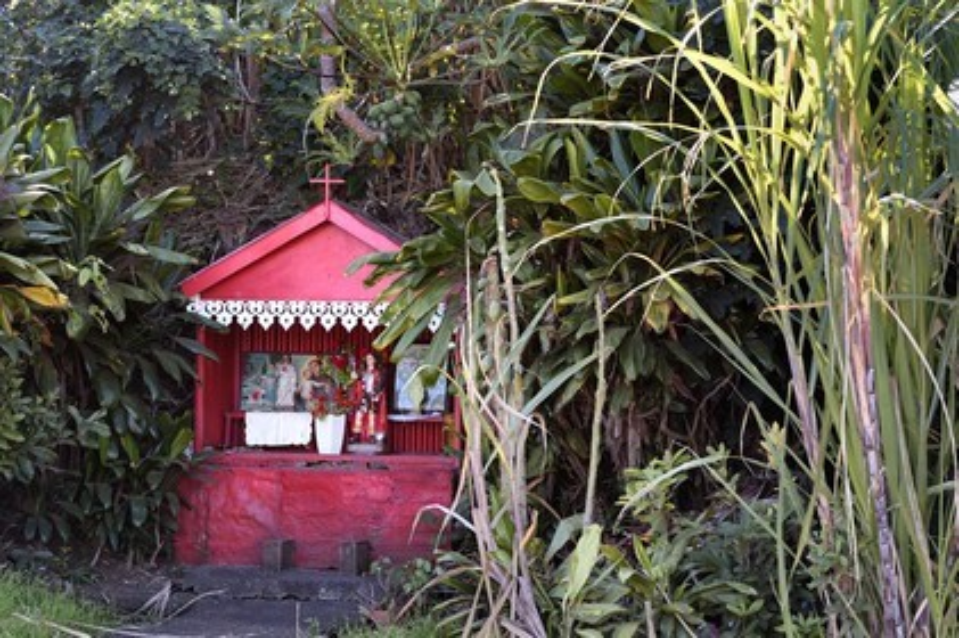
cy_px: 319
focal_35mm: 92
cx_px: 480
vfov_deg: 14.8
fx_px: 2449
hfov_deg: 22.2
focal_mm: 92
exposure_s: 1/250
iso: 800
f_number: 7.1
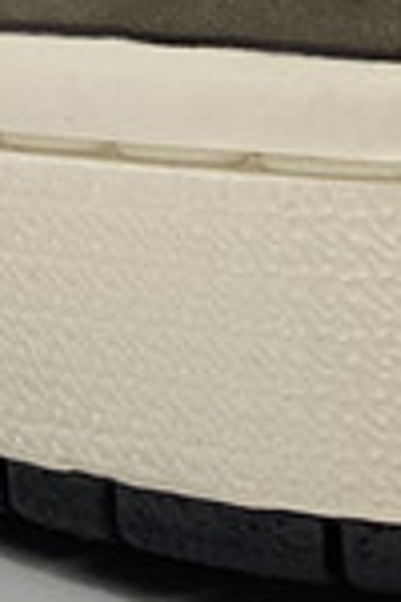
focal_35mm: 180
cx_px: 1063
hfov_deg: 7.1
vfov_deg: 10.4
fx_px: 3007
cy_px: -626
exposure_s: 1/100
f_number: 1.8
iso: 80
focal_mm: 4.25
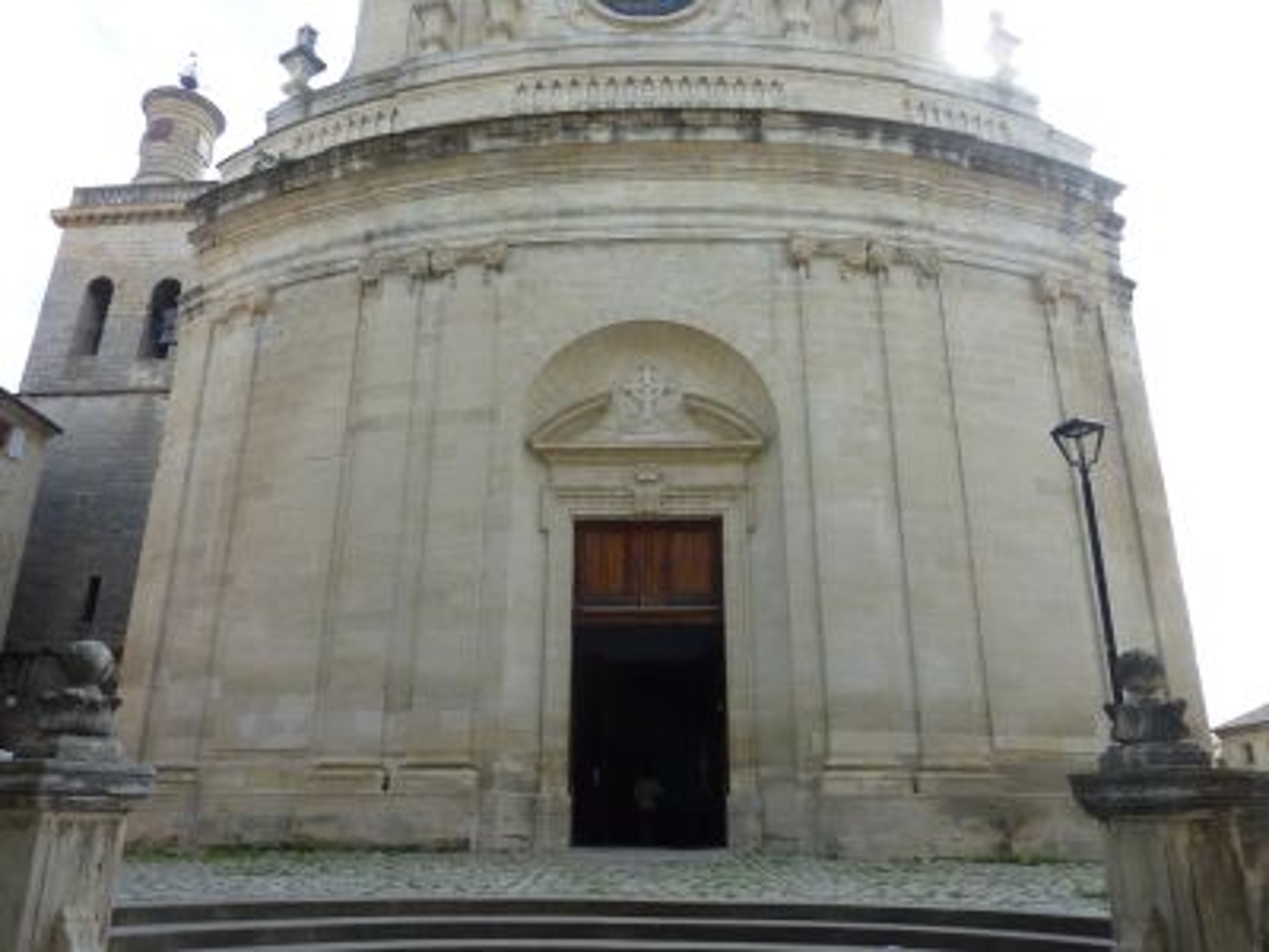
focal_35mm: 25
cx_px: 634
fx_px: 916
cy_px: 476
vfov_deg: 54.9
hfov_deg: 69.4
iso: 80
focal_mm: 4.1
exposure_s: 1/250
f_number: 4
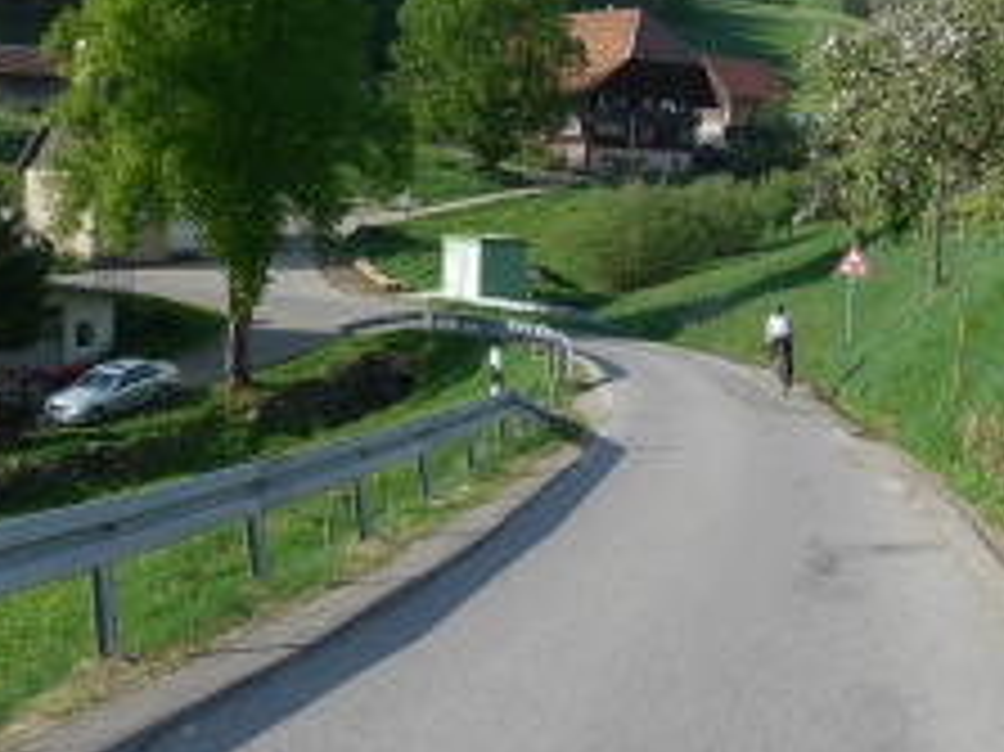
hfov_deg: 37.9
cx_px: 648
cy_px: 257
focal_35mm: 50
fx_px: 1449
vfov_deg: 28.9
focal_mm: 6
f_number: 2.8
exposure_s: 1/1000
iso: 80
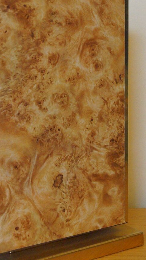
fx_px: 640
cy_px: 99
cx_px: 53
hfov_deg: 13.0
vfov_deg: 22.9
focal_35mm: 93
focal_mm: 35
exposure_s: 1/60
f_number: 4.5
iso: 3200
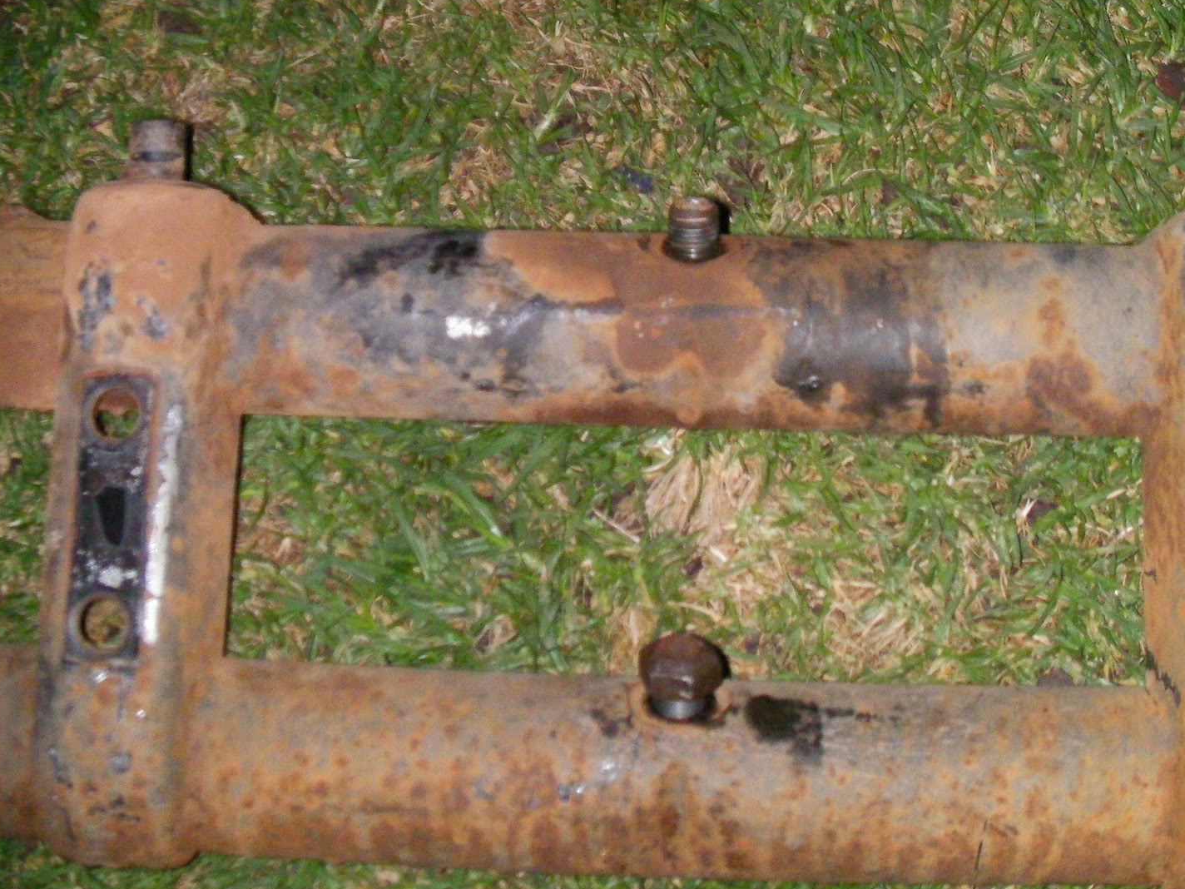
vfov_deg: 28.4
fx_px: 1746
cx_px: 715
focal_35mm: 51
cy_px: 319
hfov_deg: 37.3
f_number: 3.5
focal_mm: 6.3
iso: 400
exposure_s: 1/30
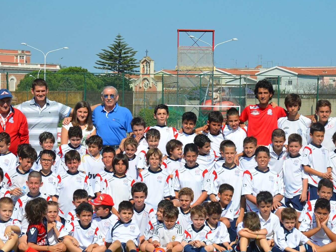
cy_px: 127
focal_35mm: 139
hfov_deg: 14.2
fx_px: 1349
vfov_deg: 10.7
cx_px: 202
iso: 200
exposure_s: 1/800
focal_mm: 70
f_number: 7.1
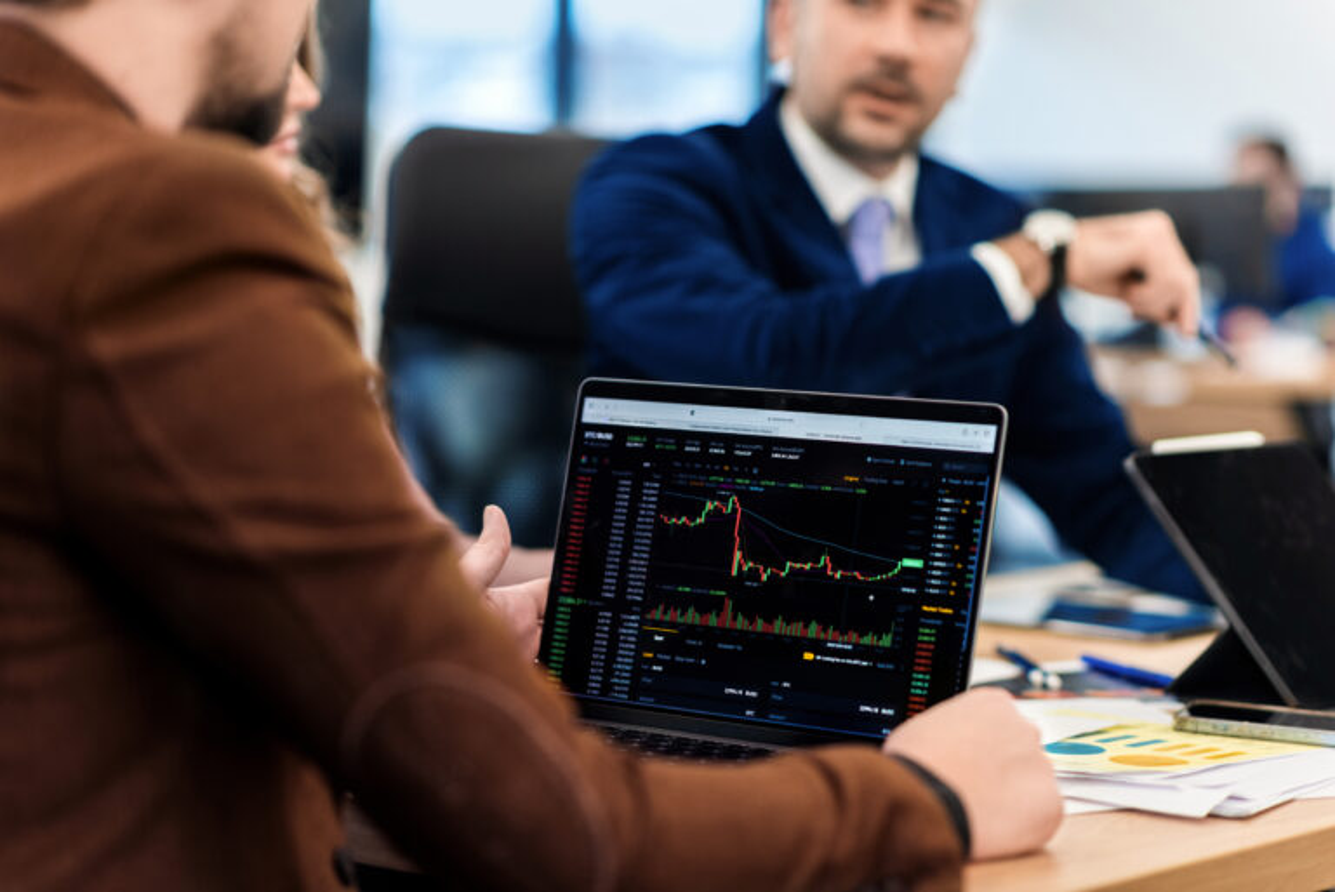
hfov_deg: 23.9
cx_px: 668
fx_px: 3154
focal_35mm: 85
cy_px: 446
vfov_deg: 16.1
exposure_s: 1/250
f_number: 2.2
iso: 320
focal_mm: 85
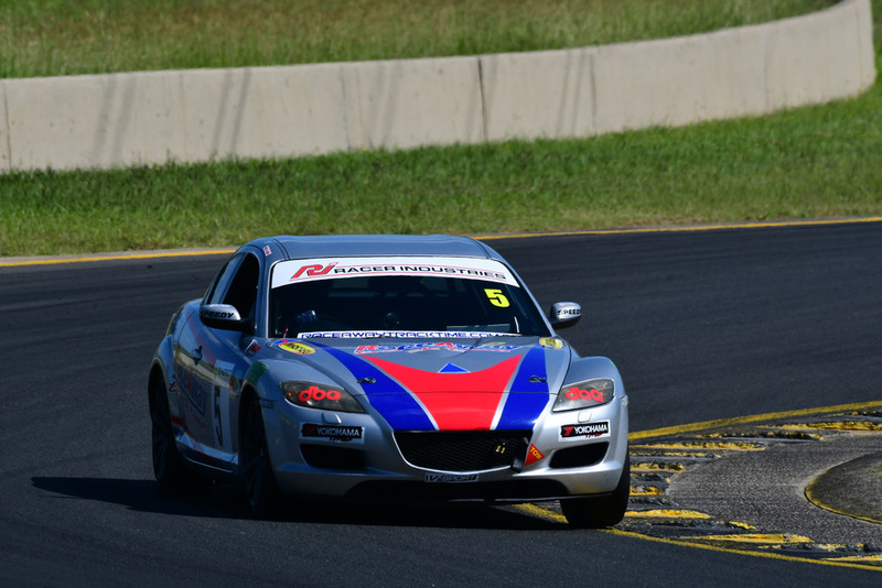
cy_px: 294
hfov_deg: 2.7
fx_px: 18381
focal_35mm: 750
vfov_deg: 1.8
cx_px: 441
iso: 250
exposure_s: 1/640
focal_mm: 500
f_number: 11
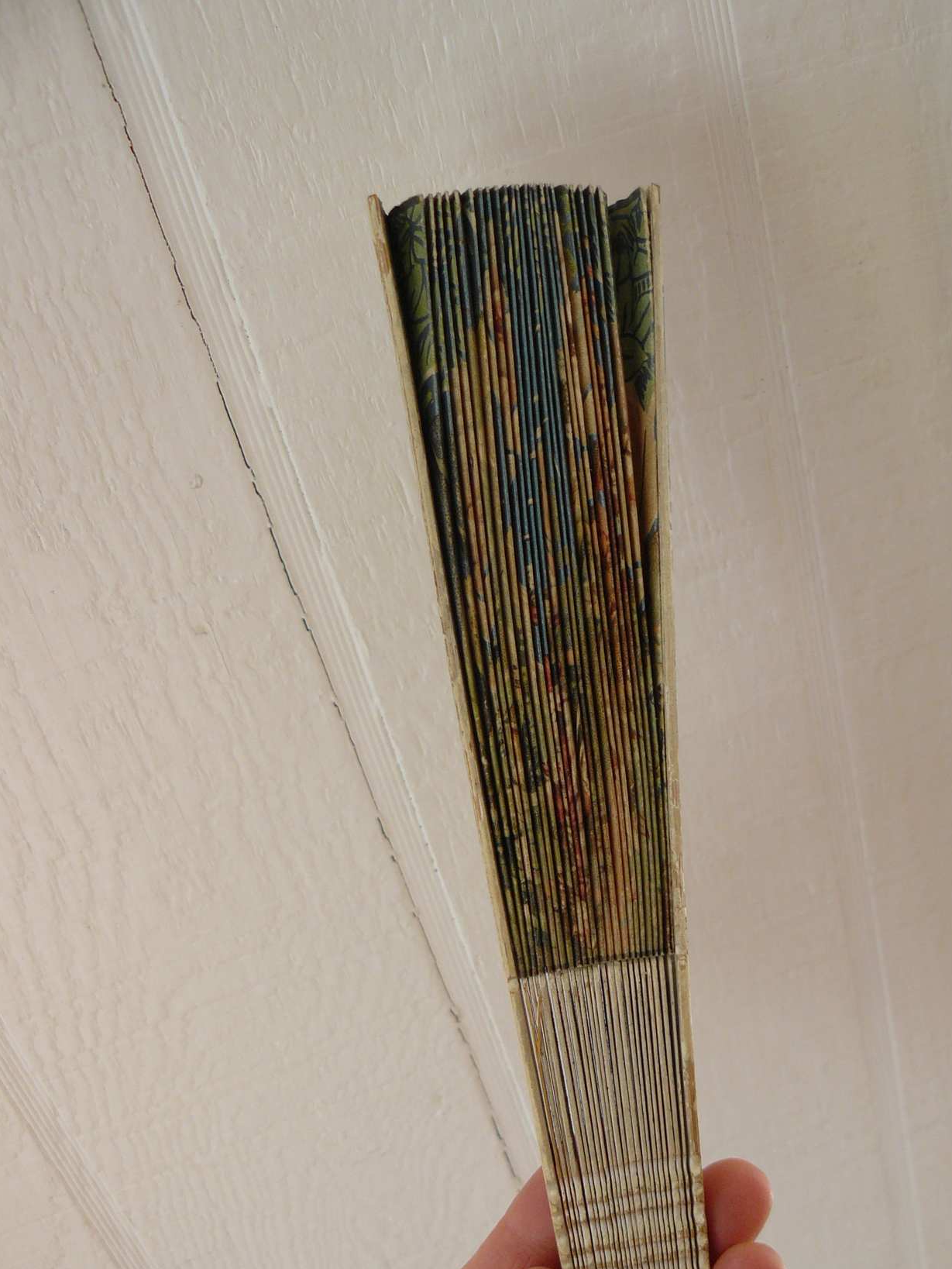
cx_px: 592
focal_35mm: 45
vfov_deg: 41.8
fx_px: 1650
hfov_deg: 32.1
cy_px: 780
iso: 100
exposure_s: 1/100
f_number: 2.8
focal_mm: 6
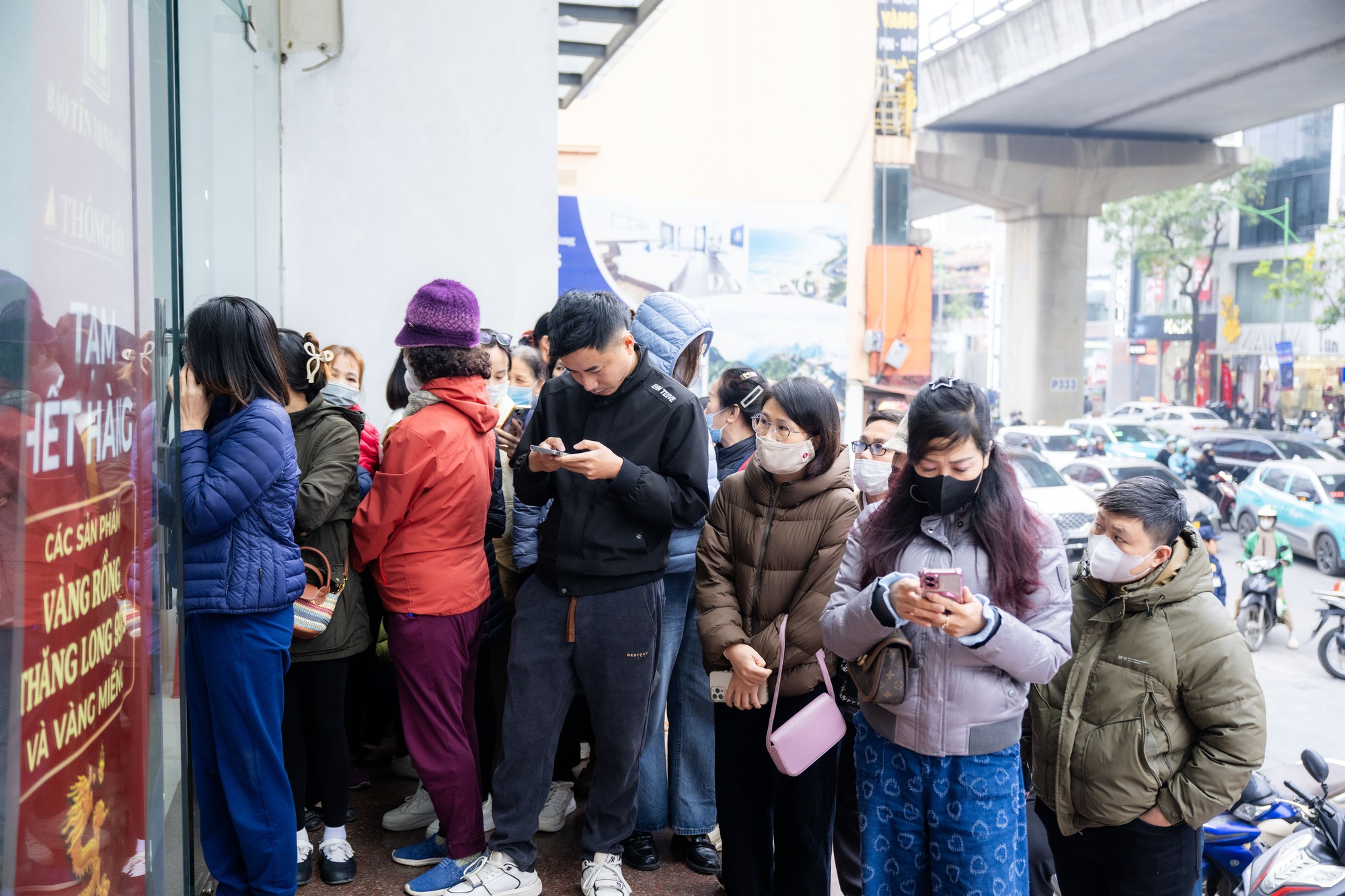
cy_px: 448
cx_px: 672
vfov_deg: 36.9
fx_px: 1345
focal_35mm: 36
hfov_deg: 53.1
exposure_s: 1/400
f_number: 3.2
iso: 640
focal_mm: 36
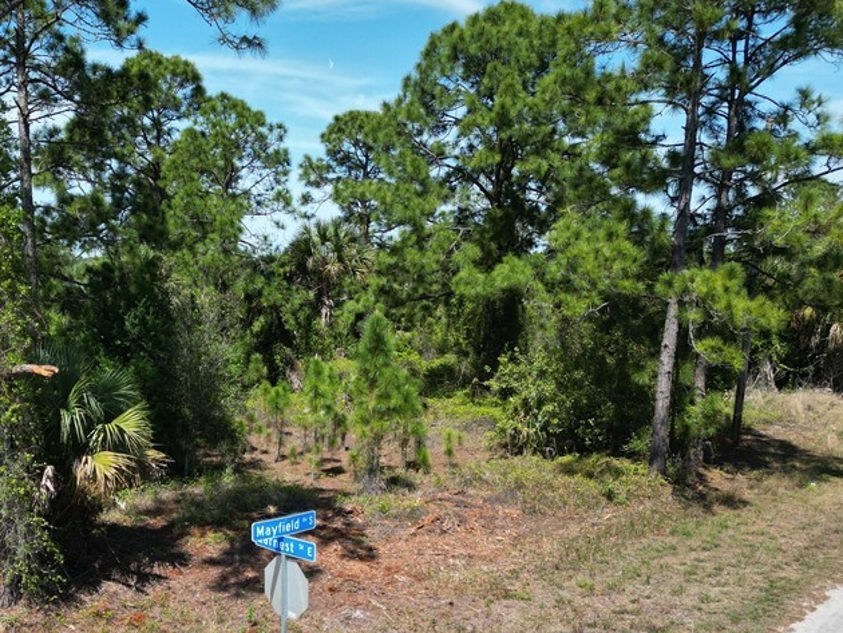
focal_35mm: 39
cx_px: 207
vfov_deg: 36.0
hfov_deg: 46.1
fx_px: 950
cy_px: 475
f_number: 1.7
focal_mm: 6.72
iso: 130
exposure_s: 1/2500
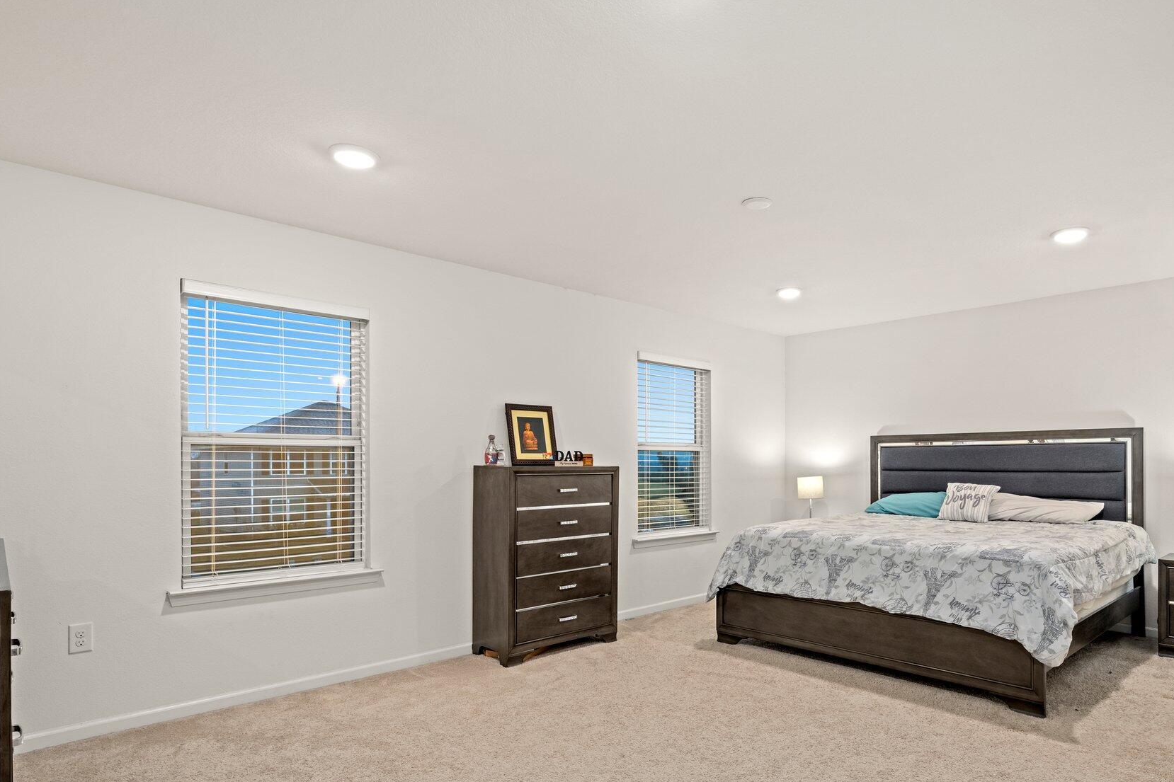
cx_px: 662
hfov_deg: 80.8
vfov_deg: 59.0
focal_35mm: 21
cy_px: 469
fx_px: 685
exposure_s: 1/2.5
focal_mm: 17
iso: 500
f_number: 10
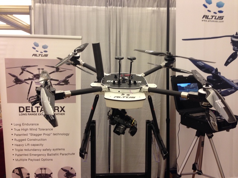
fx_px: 227
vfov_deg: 42.9
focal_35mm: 33
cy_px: 89
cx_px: 119
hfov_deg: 55.4
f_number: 2.4
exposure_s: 1/20
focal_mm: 4.12
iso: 80
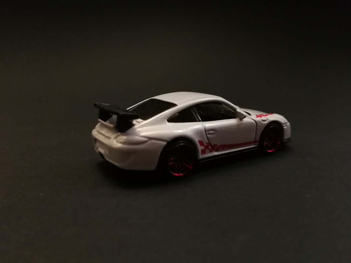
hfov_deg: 65.3
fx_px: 274
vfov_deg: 51.3
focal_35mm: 27
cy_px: 132
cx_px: 176
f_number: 2.2
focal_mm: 3.95
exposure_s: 1/16.7
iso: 640
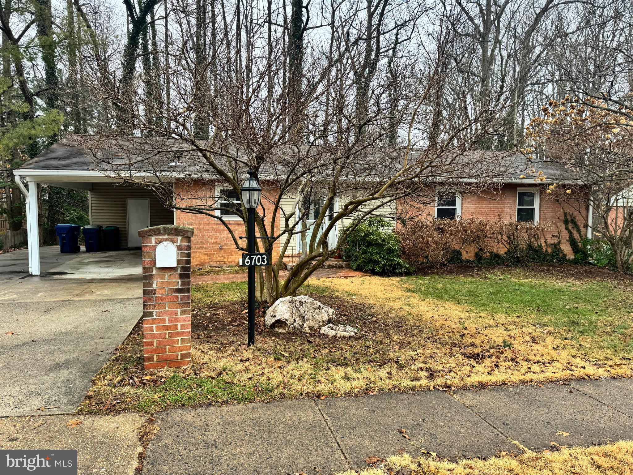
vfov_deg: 56.8
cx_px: 316
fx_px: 439
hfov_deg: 71.6
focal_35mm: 24
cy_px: 238
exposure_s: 1/121
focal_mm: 6.76
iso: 80
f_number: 1.78
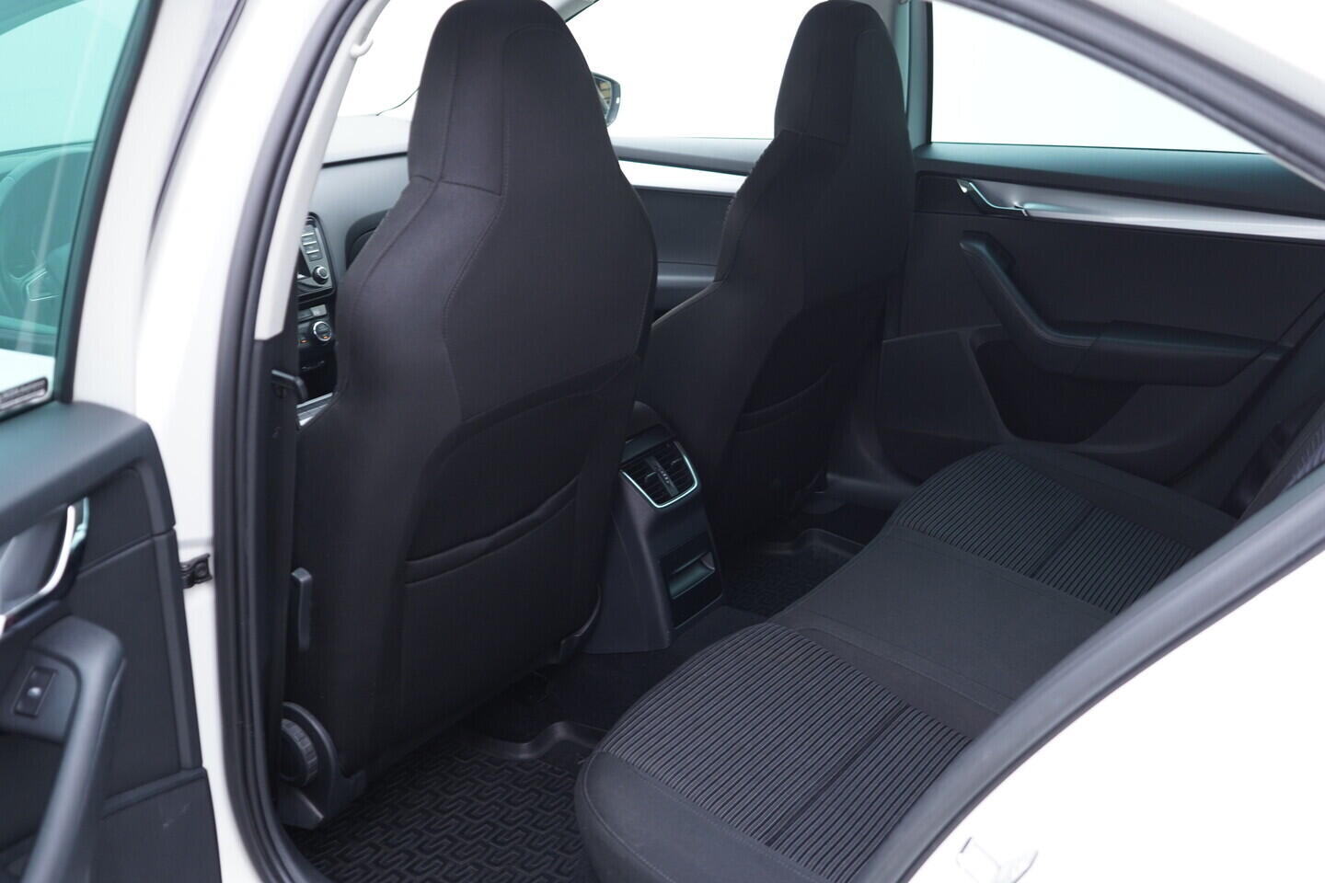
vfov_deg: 36.9
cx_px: 662
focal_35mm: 36
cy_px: 442
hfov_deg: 53.1
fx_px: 1325
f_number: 2.8
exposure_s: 1/40
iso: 320
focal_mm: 24
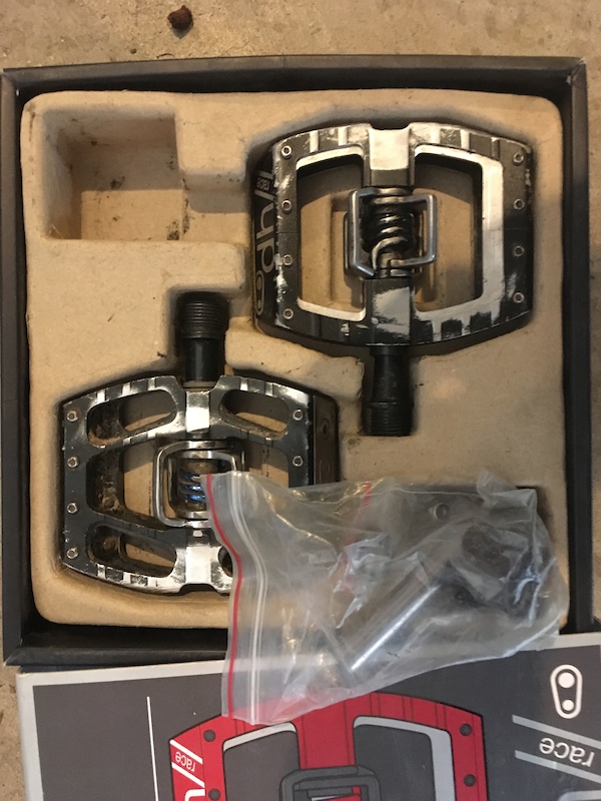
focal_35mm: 29
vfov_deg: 61.7
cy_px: 400
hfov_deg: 48.2
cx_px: 300
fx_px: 671
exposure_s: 1/15
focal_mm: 4.15
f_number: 2.2
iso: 500
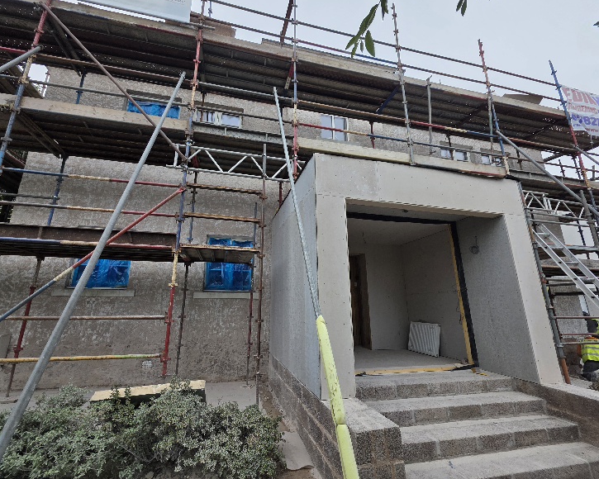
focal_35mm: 14
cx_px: 284
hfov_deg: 100.6
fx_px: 248
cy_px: 238
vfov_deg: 88.0
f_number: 1.9
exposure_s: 1/370
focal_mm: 2.2
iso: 40
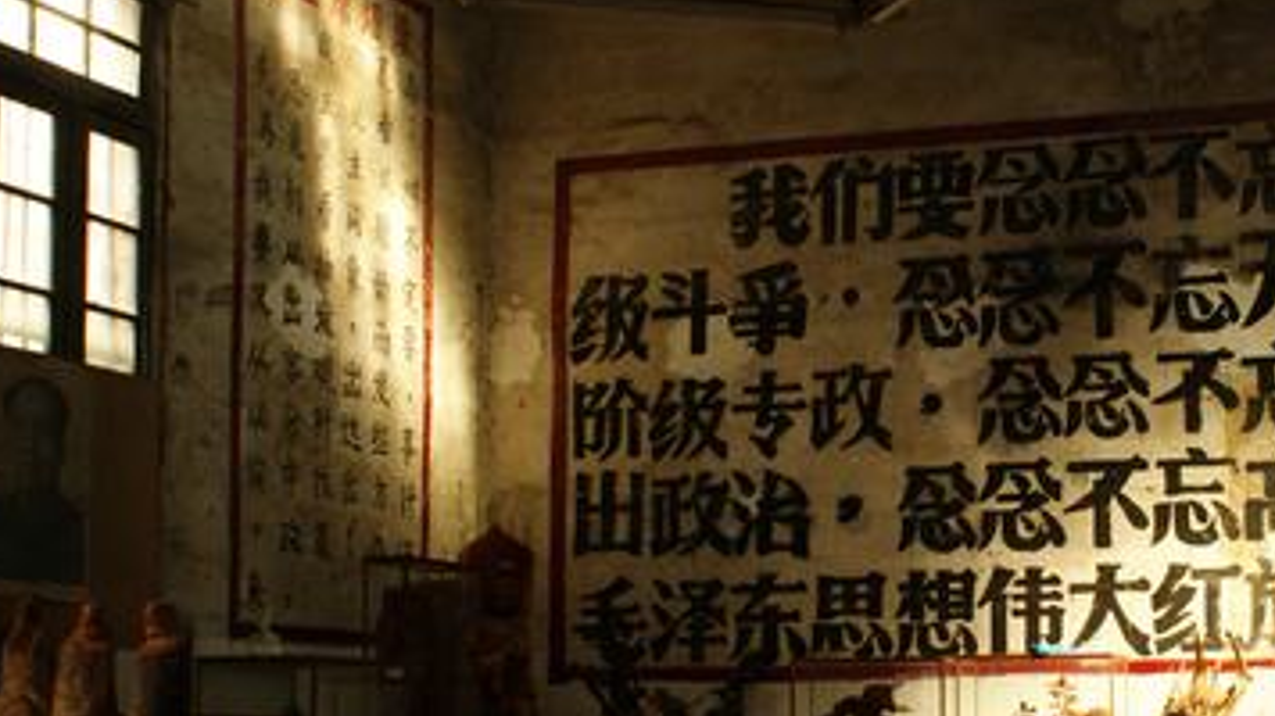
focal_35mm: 69
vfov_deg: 17.4
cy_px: 498
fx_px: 2332
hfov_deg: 30.1
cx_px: 963
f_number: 13
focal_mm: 26
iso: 400
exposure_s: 1/10
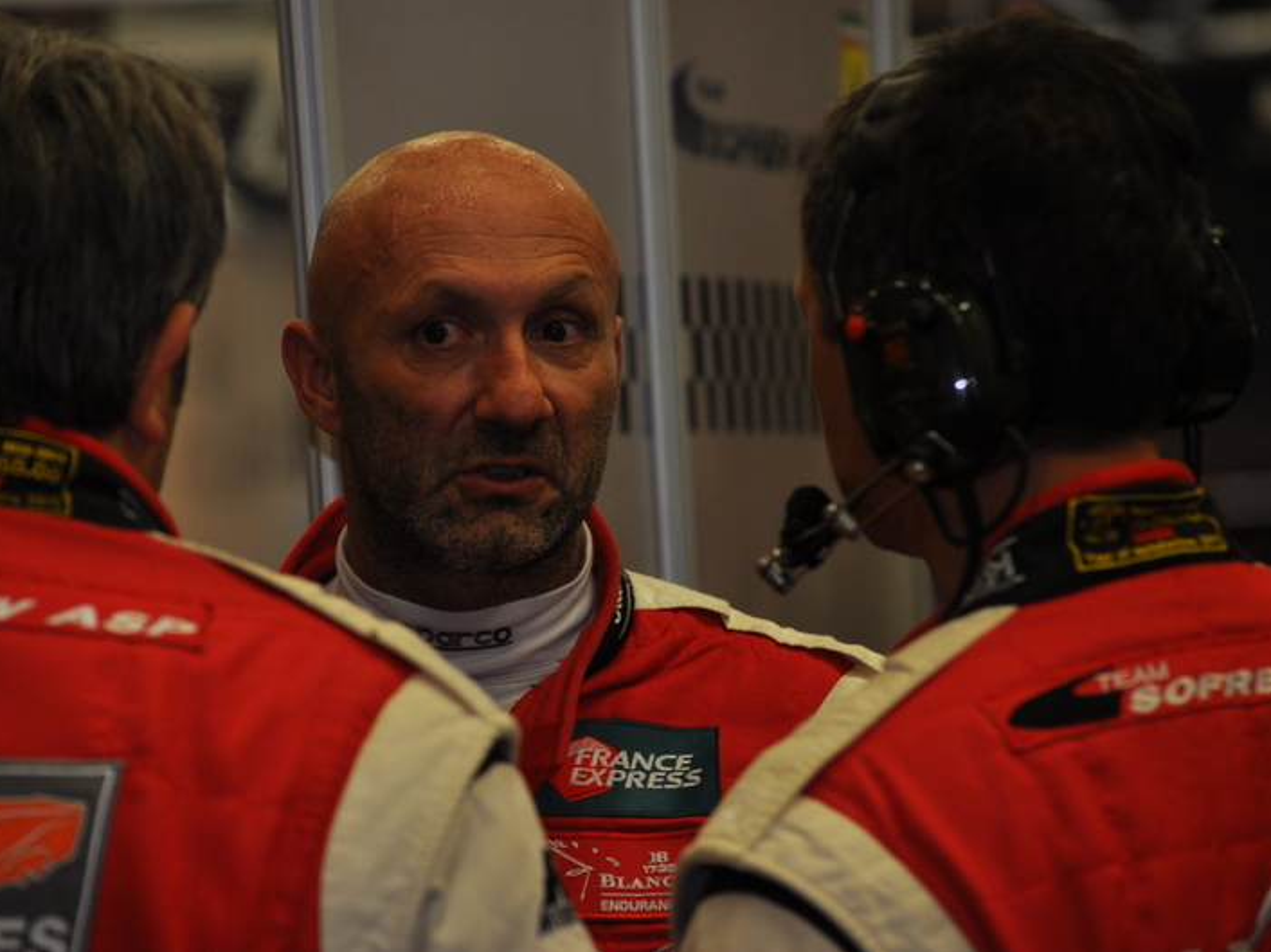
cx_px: 563
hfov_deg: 6.7
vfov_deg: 5.1
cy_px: 477
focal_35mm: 294
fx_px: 10791
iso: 320
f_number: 5
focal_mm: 180
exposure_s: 1/60
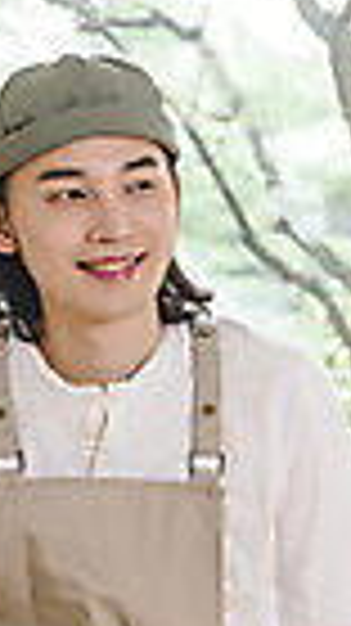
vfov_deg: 10.2
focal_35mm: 211
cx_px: 97
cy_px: 144
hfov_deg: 5.7
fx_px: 3498
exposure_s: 1/125
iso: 320
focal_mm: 70
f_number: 6.3
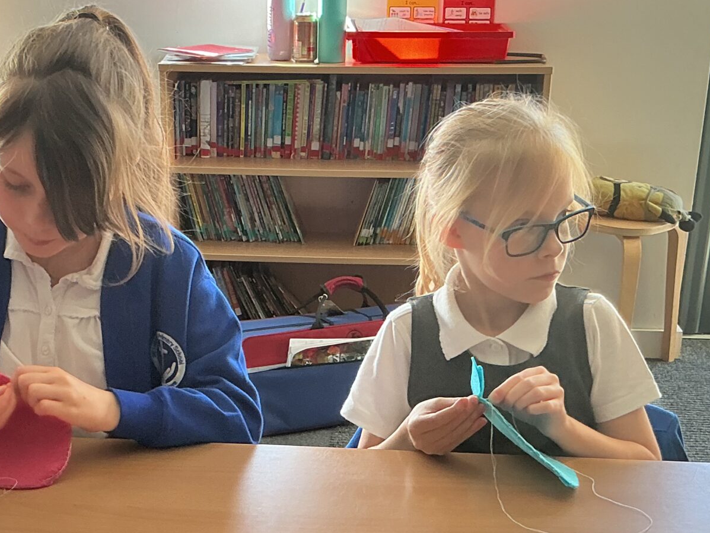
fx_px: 1272
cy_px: 461
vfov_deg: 23.1
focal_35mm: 62
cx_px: 270
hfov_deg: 31.1
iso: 40
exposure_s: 1/60
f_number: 1.8
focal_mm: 3
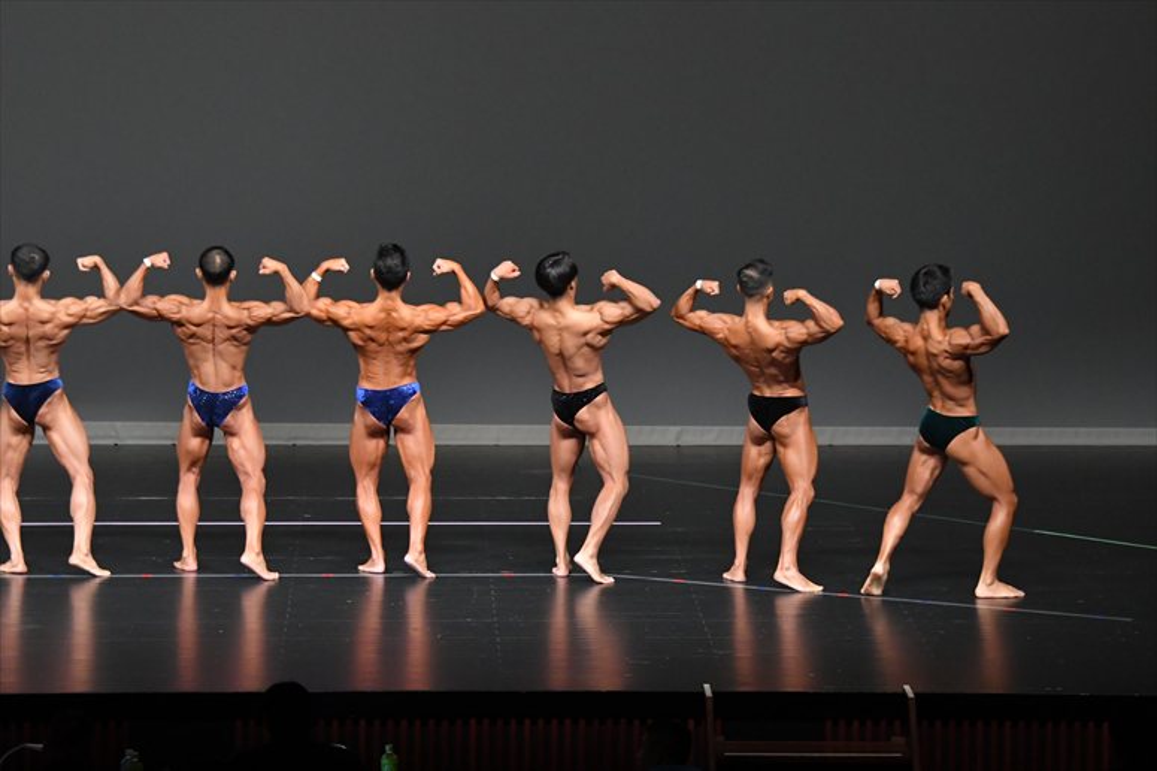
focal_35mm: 168
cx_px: 578
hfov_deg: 12.2
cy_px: 386
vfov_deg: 8.2
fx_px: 5397
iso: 4000
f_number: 5.6
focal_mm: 112
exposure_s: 1/400
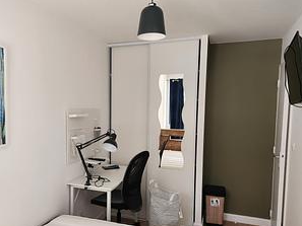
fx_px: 271
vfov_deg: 45.3
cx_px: 121
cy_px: 133
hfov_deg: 57.9
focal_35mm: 31
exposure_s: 1/100
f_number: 1.8
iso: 320
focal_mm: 5.4
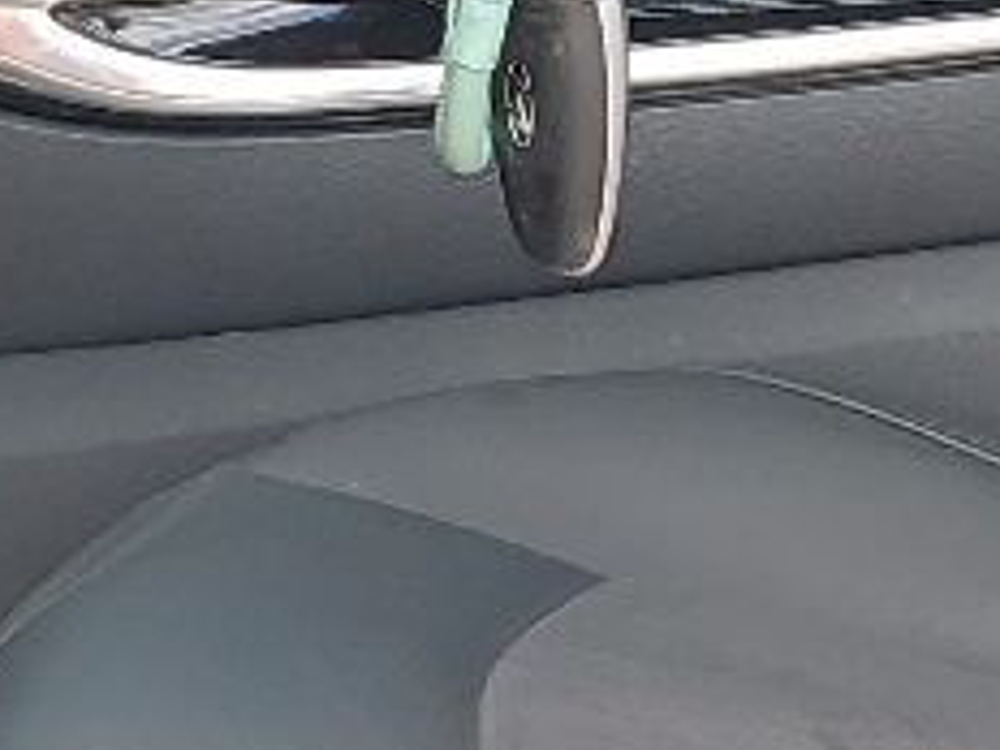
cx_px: 565
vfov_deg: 8.3
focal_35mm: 179
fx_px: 5171
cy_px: 56
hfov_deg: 11.0
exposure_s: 1/714
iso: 50
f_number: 1.5
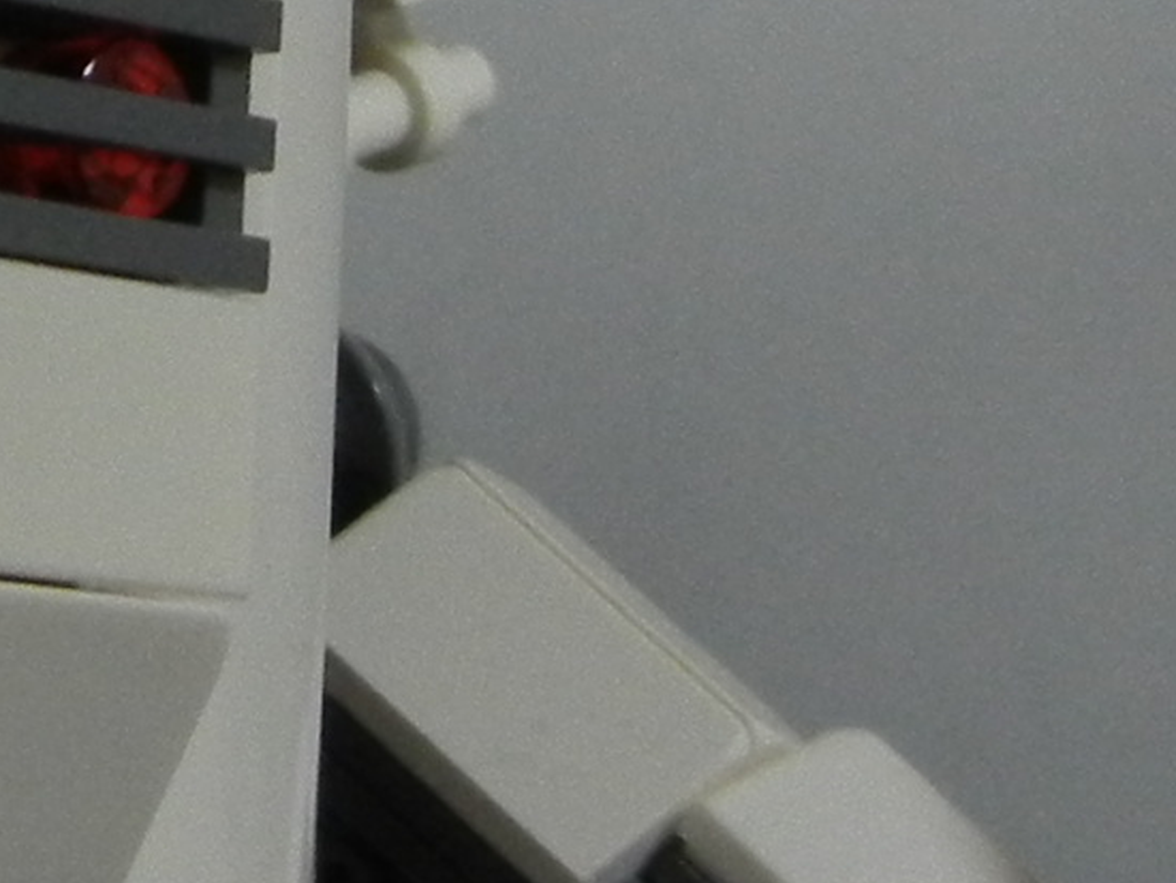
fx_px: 6050
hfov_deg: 10.8
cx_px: -453
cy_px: -212
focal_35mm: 178
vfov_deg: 8.3
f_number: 3.5
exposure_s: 1/95.5
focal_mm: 5.4
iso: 400
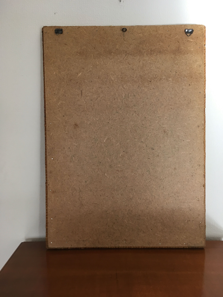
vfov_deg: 61.7
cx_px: 112
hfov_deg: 48.2
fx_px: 249
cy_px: 148
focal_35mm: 29
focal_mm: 4.15
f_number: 2.2
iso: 125
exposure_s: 1/33
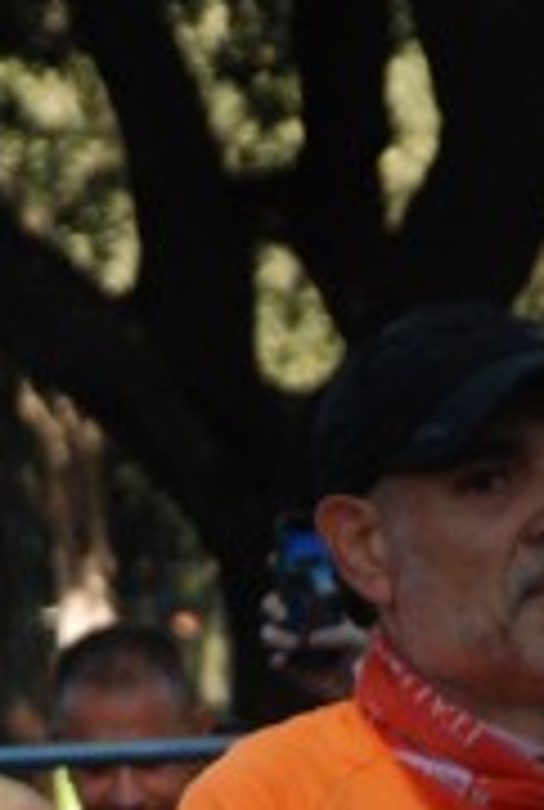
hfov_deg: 3.3
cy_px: 1341
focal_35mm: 425
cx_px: 461
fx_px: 9570
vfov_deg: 4.8
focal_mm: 85
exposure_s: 1/640
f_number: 5.6
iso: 1000
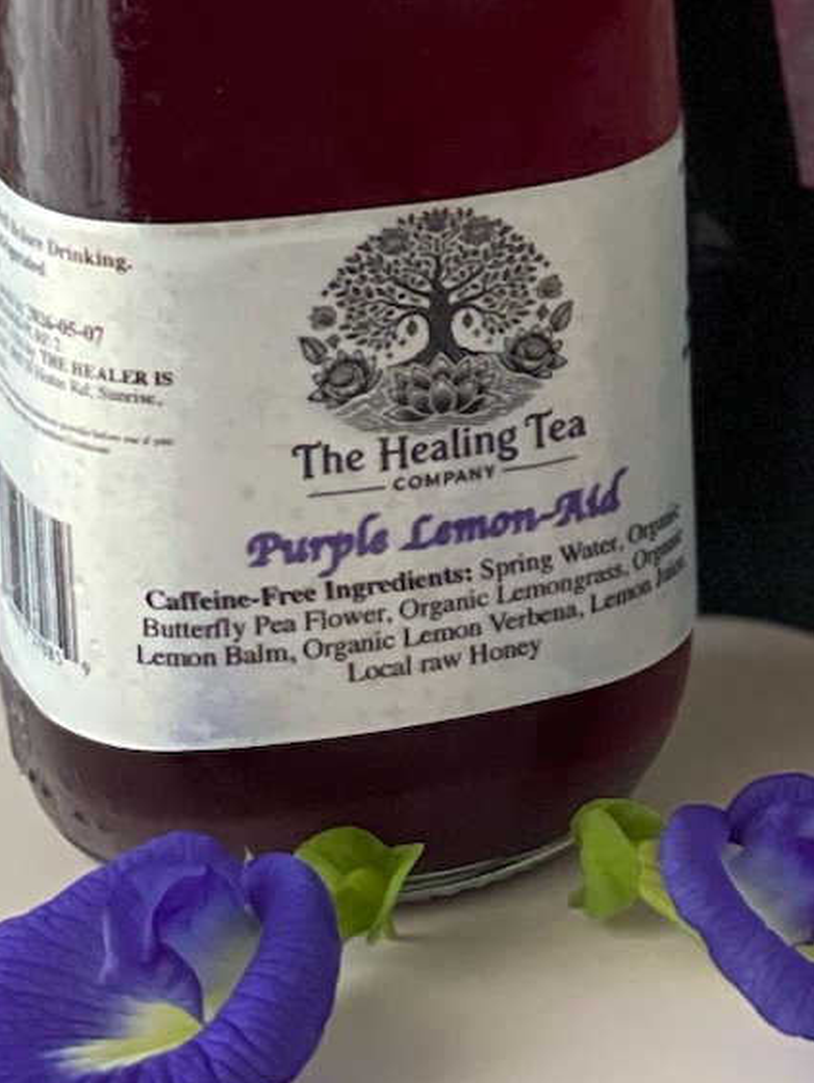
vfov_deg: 10.2
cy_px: -310
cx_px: 1030
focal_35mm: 189
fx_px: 5919
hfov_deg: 7.8
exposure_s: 1/72
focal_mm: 6
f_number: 2
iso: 250
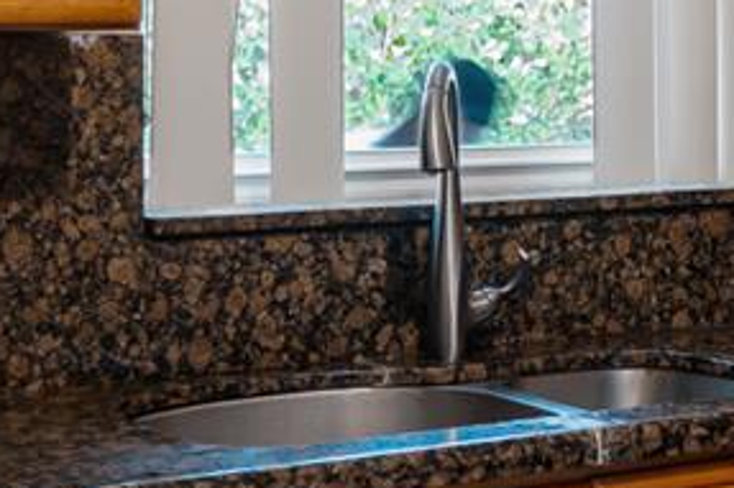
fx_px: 2180
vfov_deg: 12.7
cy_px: 63
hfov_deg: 18.0
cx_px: 918
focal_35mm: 107
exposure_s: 1/2
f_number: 4.1
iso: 125
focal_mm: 15
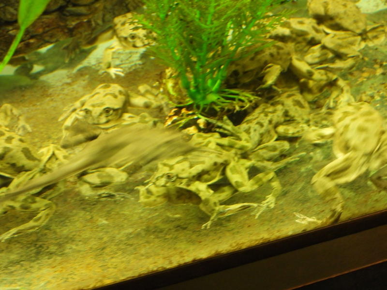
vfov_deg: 18.4
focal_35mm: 80
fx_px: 894
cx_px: 194
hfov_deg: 24.4
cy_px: 145
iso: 800
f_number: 3.5
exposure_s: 1/10
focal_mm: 14.4
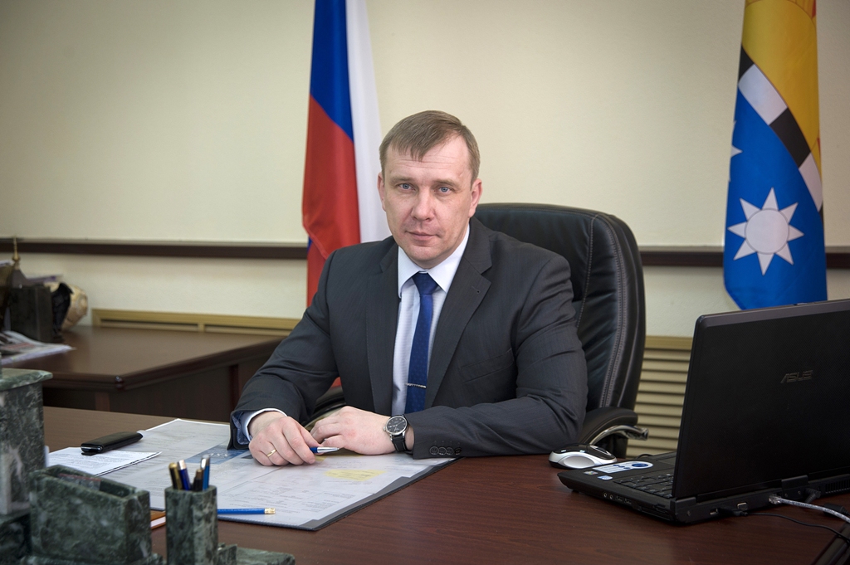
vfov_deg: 24.2
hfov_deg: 35.7
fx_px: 1321
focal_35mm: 56
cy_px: 282
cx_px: 425
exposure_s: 1/60
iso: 800
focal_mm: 56
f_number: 5
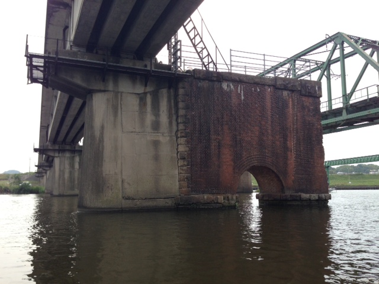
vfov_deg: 42.9
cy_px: 142
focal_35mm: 33
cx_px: 190
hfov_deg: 55.4
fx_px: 361
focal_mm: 4.13
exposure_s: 1/511
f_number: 2.4
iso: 50
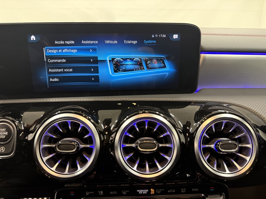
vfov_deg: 56.8
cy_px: 100
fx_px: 184
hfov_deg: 71.6
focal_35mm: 24
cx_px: 133
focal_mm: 6.76
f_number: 1.78
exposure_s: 1/50
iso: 400
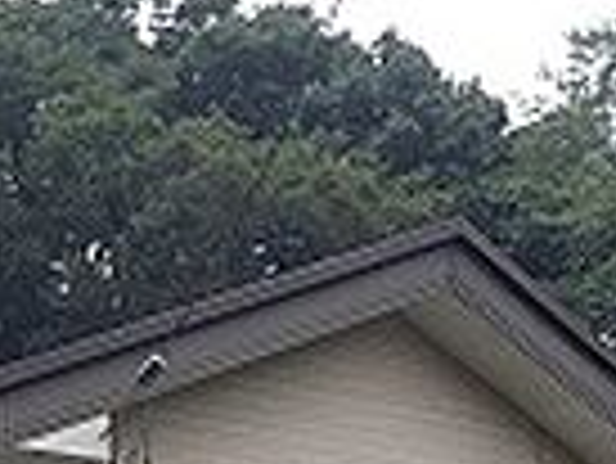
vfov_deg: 10.6
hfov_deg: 15.3
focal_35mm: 127
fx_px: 2262
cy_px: 973
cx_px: 45
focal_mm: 4.15
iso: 32
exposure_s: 1/347
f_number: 2.2
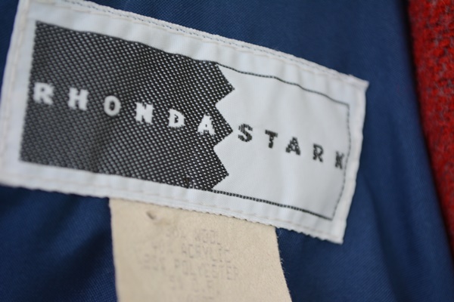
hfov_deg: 24.6
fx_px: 1040
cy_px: 151
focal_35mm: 82
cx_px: 227
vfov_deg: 16.6
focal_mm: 55
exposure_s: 1/60
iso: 400
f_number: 5.6
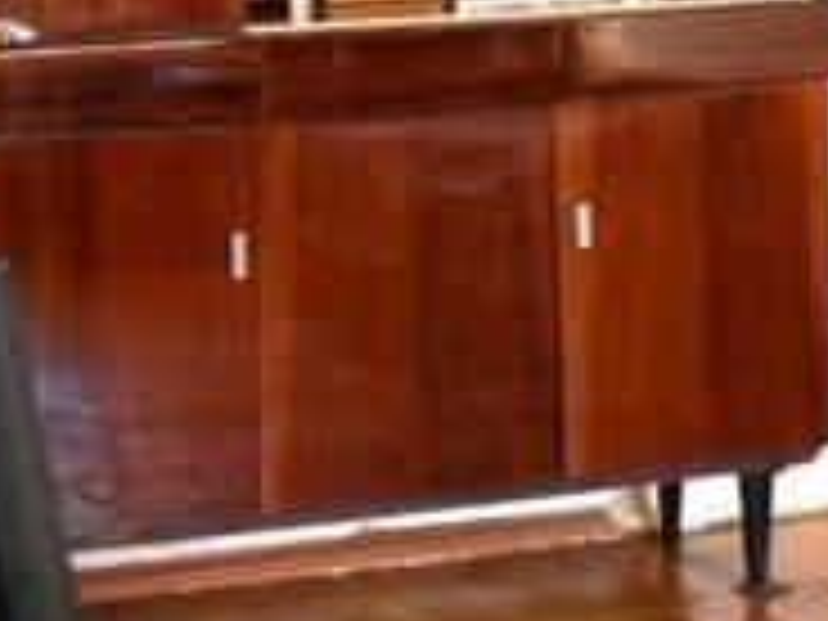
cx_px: 1017
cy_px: 230
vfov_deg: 9.8
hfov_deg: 12.7
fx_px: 3636
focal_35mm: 152
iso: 200
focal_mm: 6.3
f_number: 3.2
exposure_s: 1/20
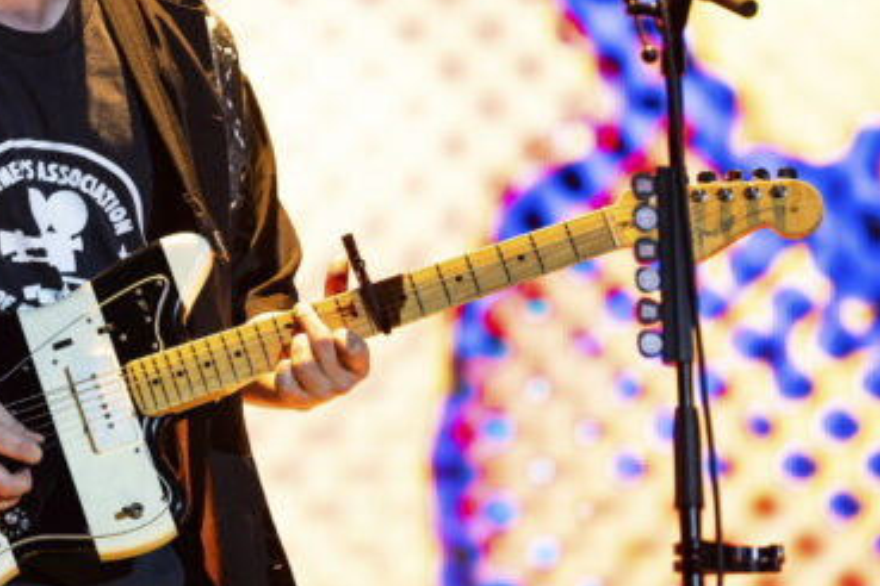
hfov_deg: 5.0
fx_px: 10021
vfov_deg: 3.4
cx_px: 117
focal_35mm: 410
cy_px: 210
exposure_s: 1/690
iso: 2000
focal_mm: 197
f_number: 2.8
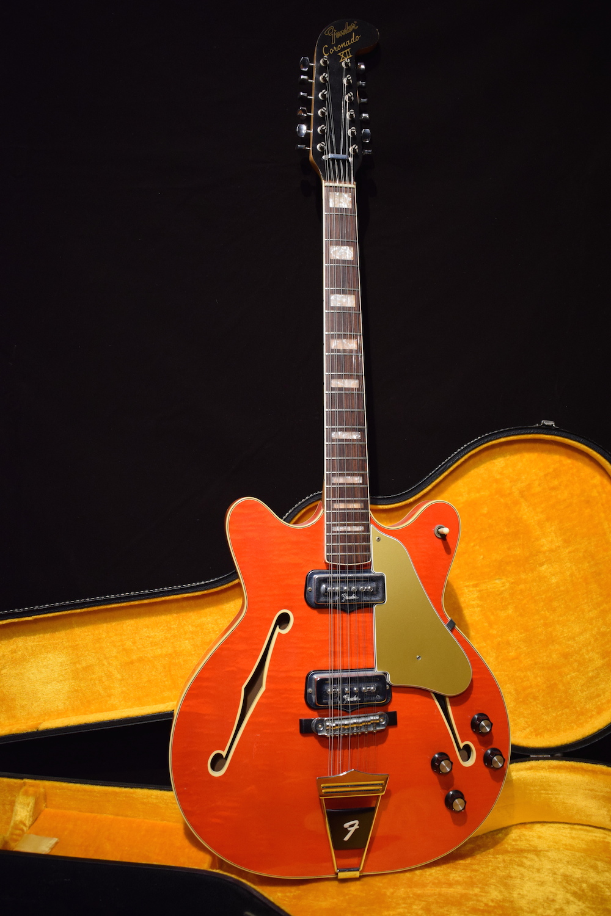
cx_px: 306
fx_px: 764
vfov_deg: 61.9
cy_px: 458
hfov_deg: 43.6
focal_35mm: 30
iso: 1600
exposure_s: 1/30
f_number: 3.8
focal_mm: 20
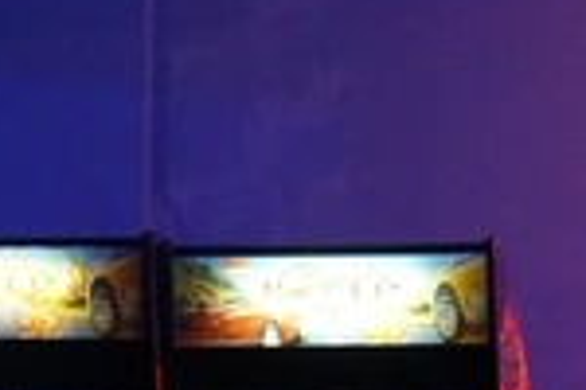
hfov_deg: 10.2
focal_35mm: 195
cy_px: 292
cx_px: 926
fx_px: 3174
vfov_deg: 7.0
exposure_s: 1/160
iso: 5000
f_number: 4
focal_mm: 30
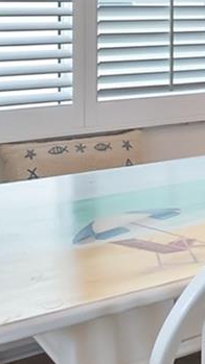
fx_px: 697
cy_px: -3
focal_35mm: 72
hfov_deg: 15.4
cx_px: 314
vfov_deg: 27.6
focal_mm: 10
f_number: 4
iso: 3200
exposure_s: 1/200
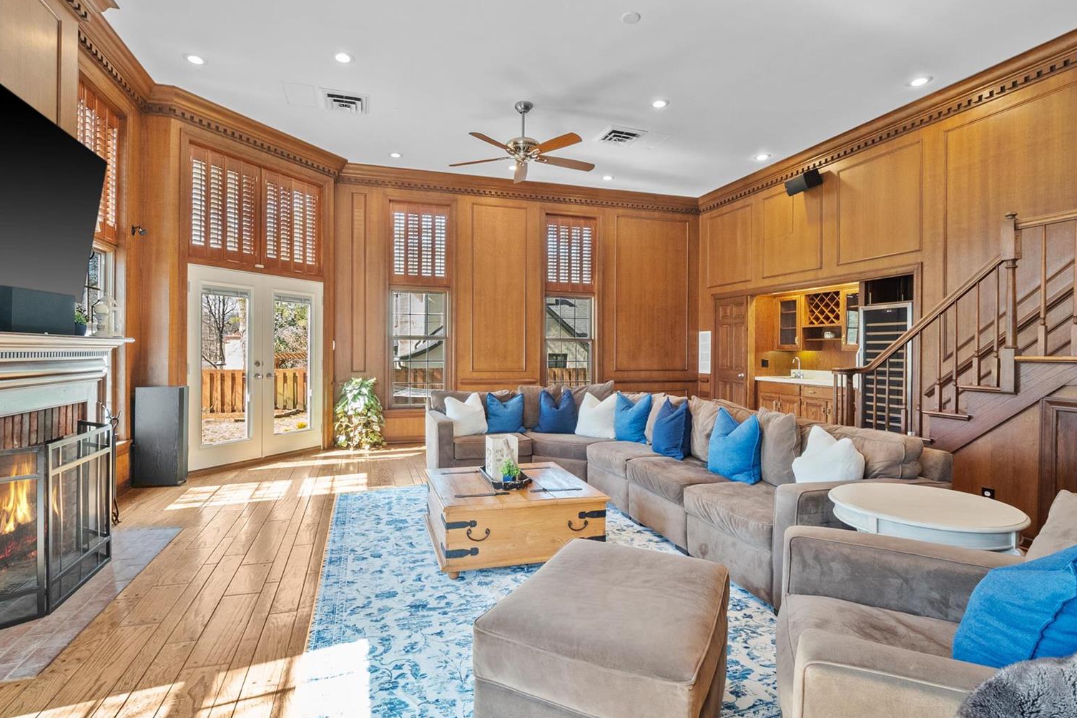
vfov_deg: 70.4
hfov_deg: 93.2
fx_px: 509
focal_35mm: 17
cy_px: 363
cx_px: 518
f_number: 8
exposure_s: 1/5
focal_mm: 8
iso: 400
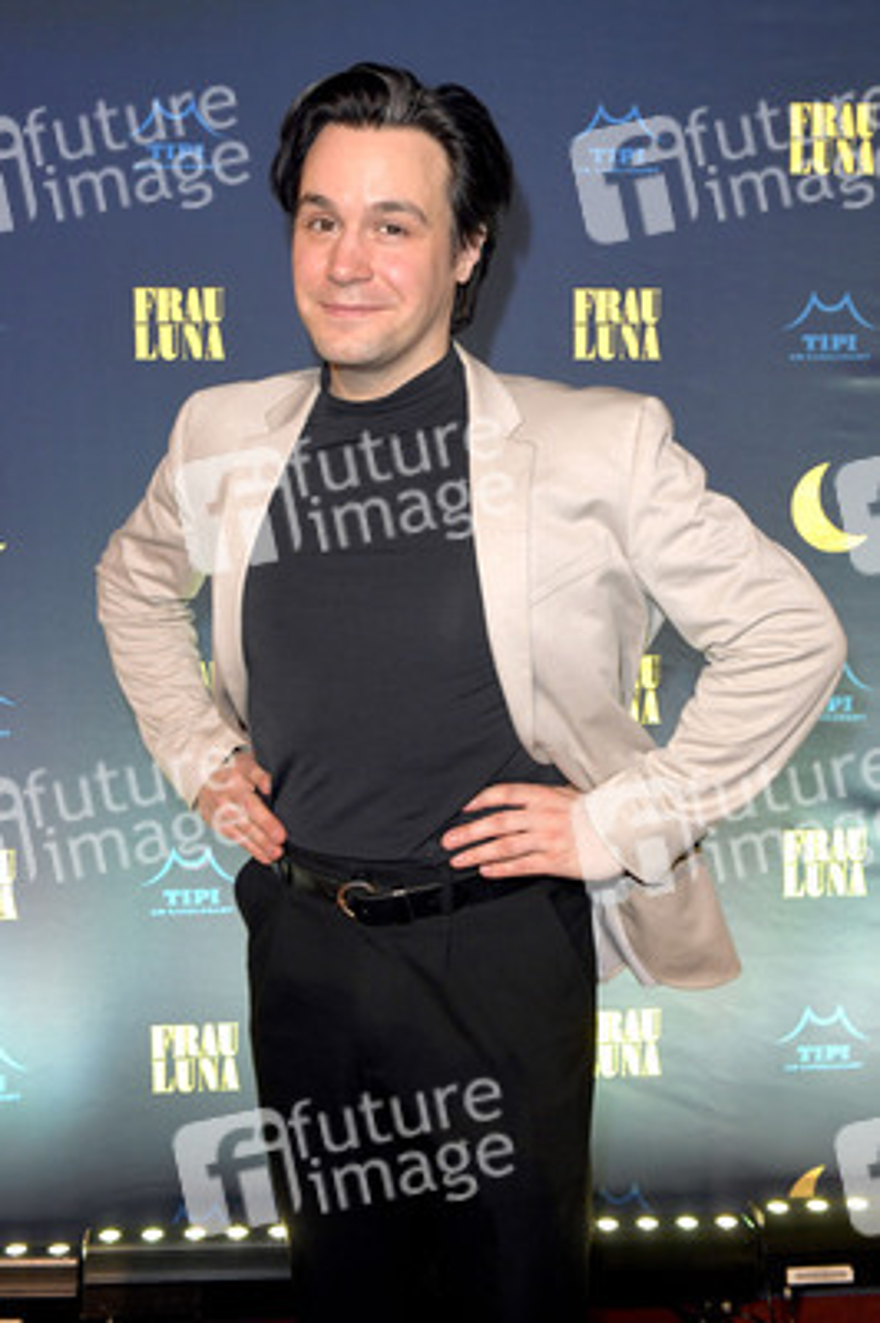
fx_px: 1396
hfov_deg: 35.0
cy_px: 662
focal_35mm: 38
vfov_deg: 50.7
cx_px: 440
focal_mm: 38
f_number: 6.3
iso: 1600
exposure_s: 1/160
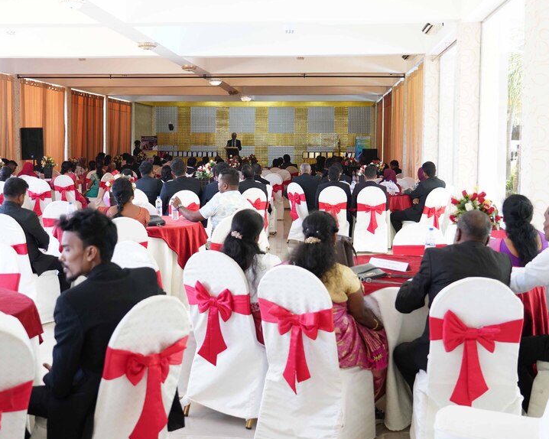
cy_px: 202
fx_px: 845
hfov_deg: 35.9
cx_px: 219
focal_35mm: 52
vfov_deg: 29.1
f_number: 4
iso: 1600
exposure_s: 1/160
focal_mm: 40
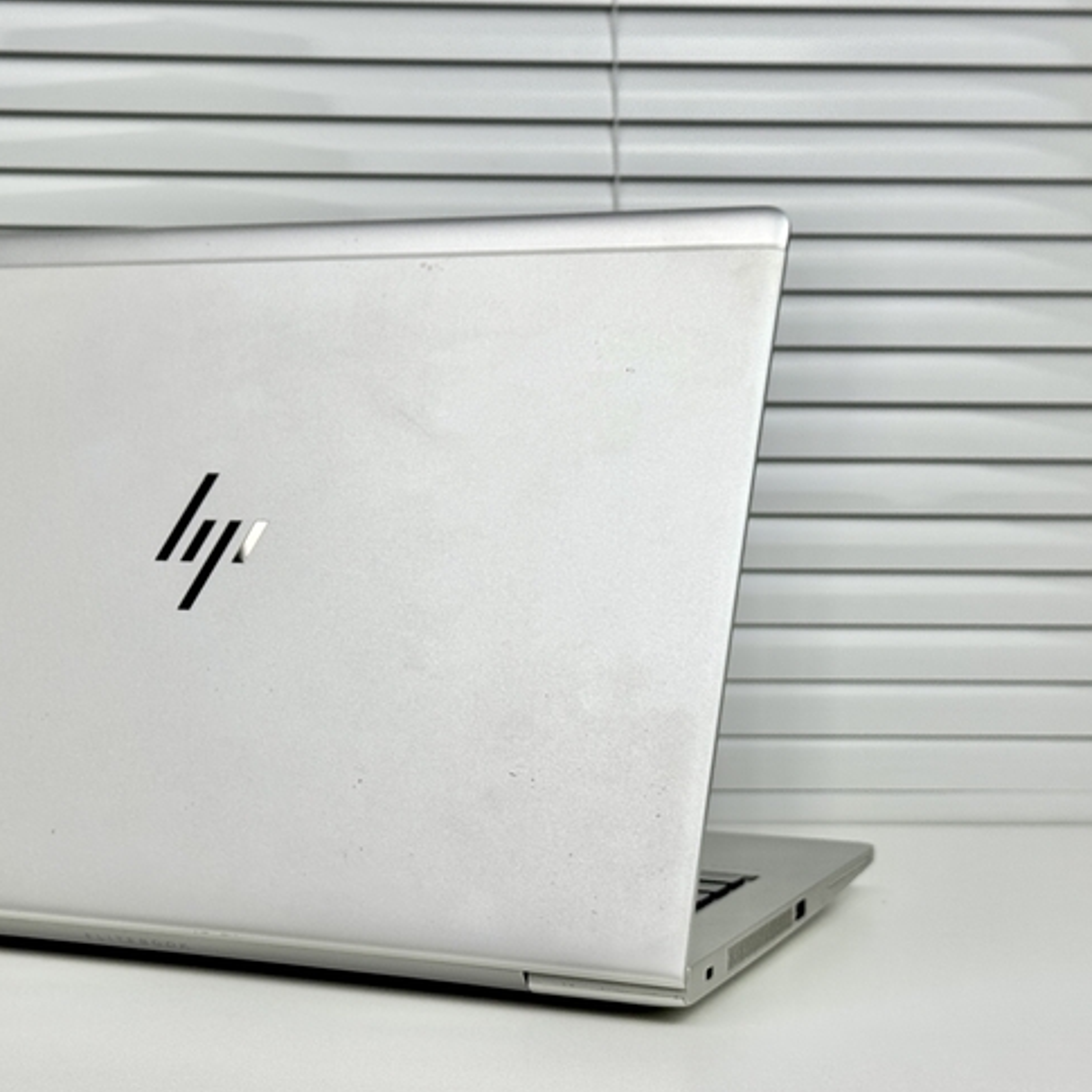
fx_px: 2498
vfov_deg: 24.7
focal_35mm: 70
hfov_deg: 24.3
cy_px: 536
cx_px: 241
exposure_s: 1/1076
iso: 64
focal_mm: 6.76
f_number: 1.78
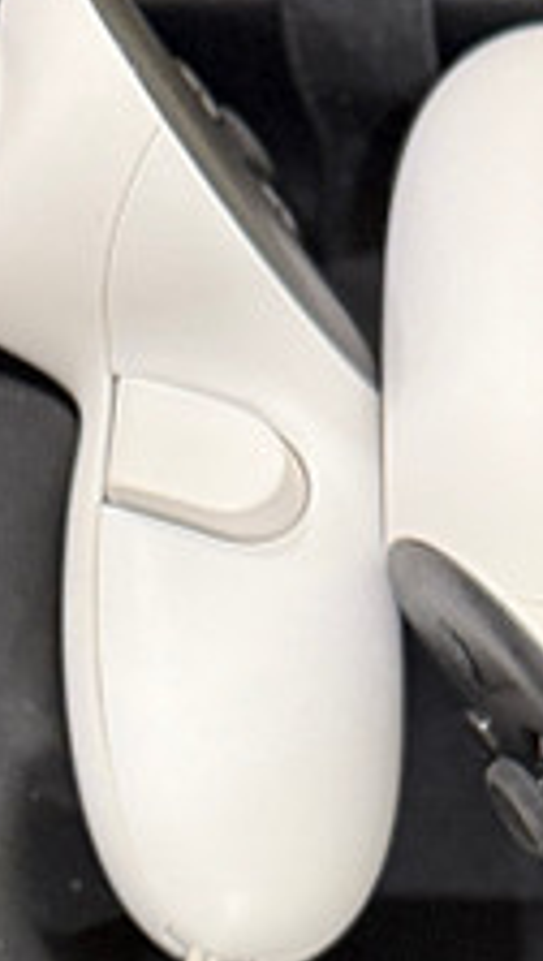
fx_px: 2985
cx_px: 211
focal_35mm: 117
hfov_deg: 10.4
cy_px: 1681
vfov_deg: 15.8
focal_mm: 6.76
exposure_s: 1/60
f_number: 1.78
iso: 400
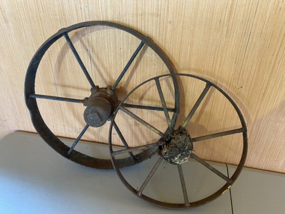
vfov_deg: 53.1
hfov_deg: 67.3
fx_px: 214
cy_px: 107
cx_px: 142
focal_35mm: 26
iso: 100
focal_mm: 4.25
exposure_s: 1/50
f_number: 1.8
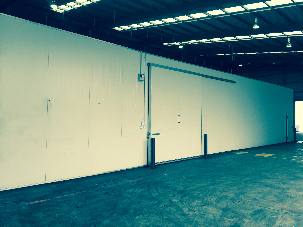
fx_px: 254
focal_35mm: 29
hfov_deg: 61.7
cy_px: 114
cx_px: 152
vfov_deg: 48.2
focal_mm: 4.15
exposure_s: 1/165
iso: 32
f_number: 2.2
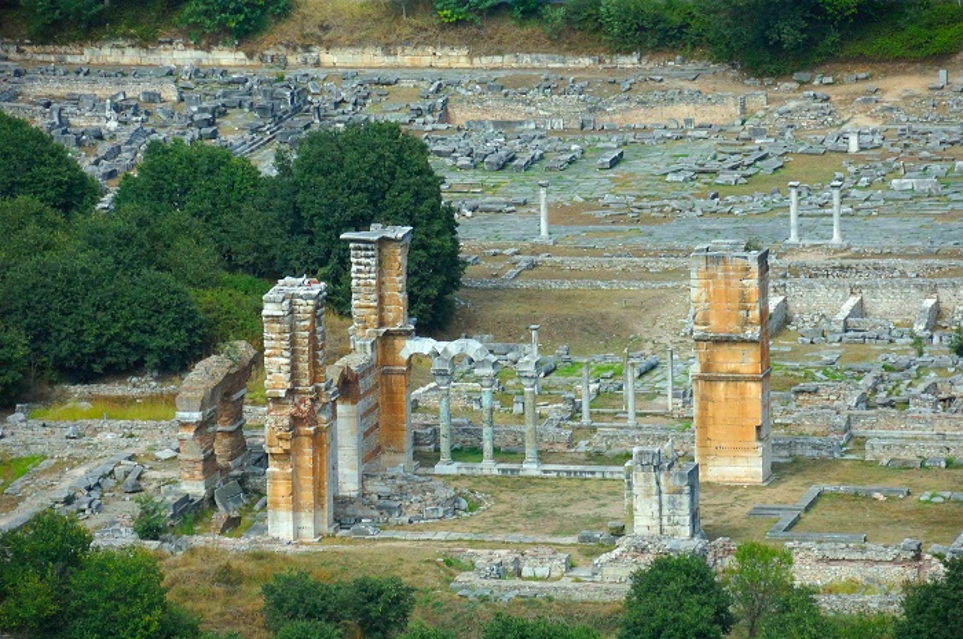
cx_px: 482
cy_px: 320
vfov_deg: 5.4
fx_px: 6809
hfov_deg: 8.1
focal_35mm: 255
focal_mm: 170
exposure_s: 1/320
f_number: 7.1
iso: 800
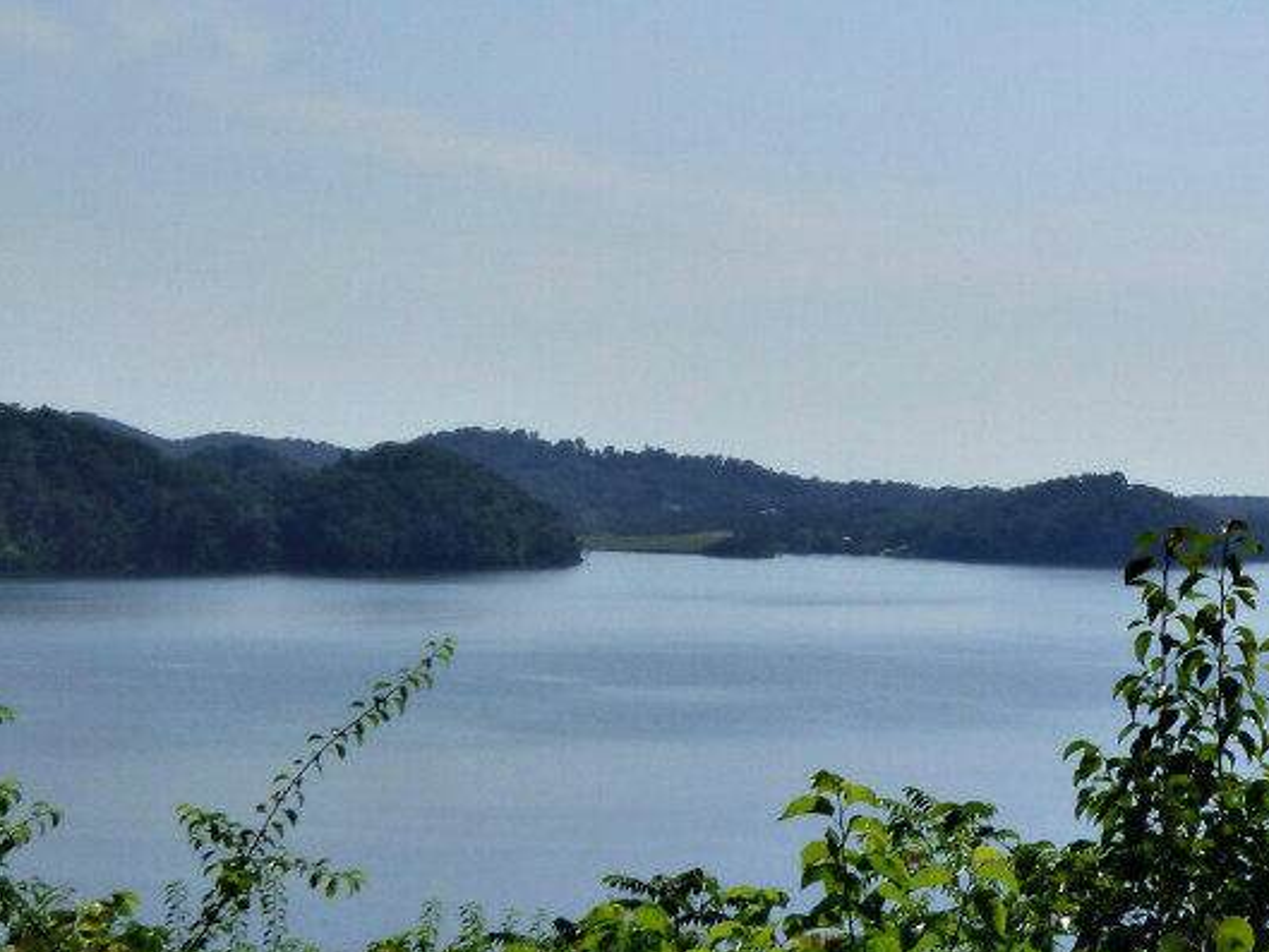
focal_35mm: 104
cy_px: 381
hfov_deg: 18.3
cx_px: 1341
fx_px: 3813
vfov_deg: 14.2
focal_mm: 7.37
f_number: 5.6
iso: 160
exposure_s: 1/1600
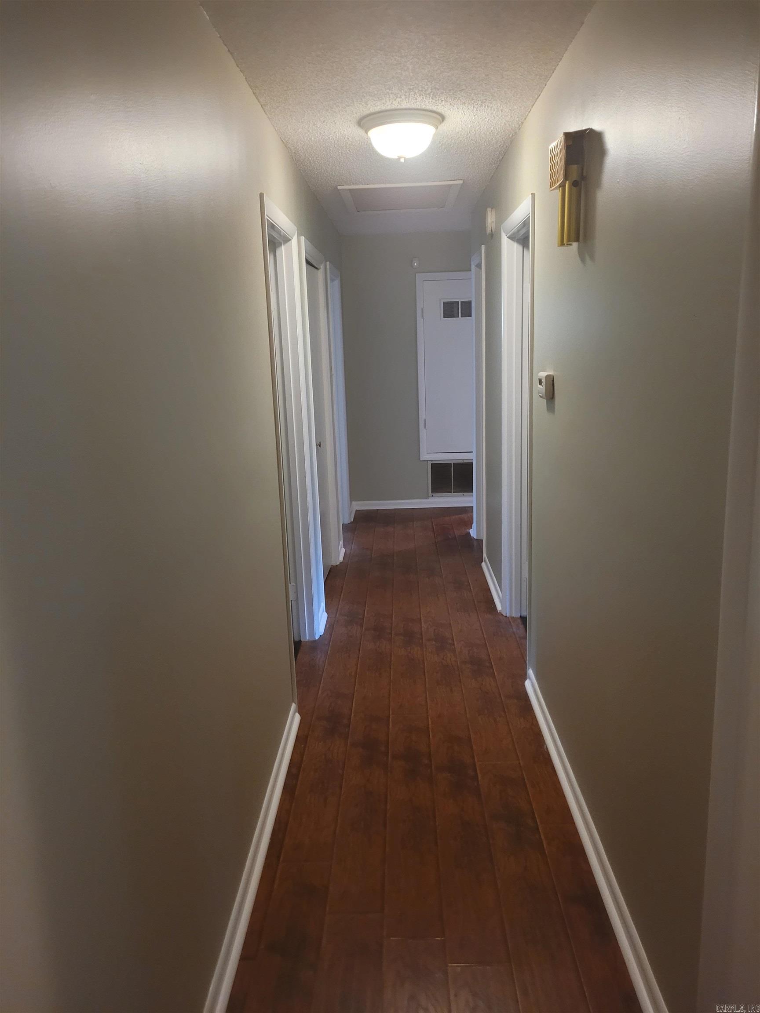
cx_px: 380
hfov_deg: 53.1
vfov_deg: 67.3
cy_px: 506
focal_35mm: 26
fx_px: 761
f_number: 1.8
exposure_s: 1/40
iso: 640
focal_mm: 5.4
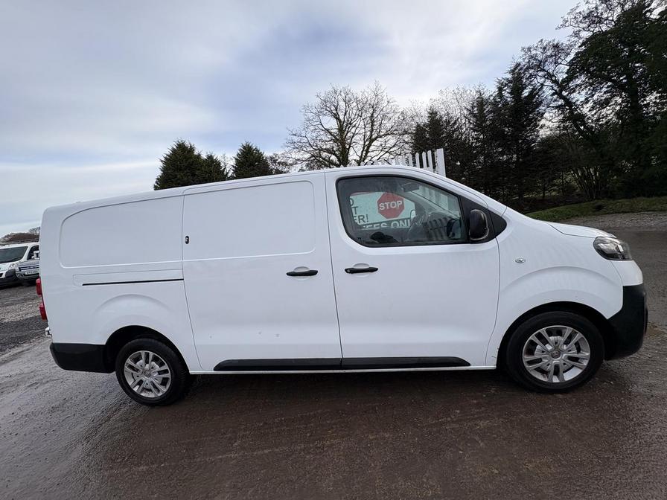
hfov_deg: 102.1
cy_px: 250
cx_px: 334
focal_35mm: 14
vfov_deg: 85.7
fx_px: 270
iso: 40
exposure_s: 1/485
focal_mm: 2.22
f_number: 2.2
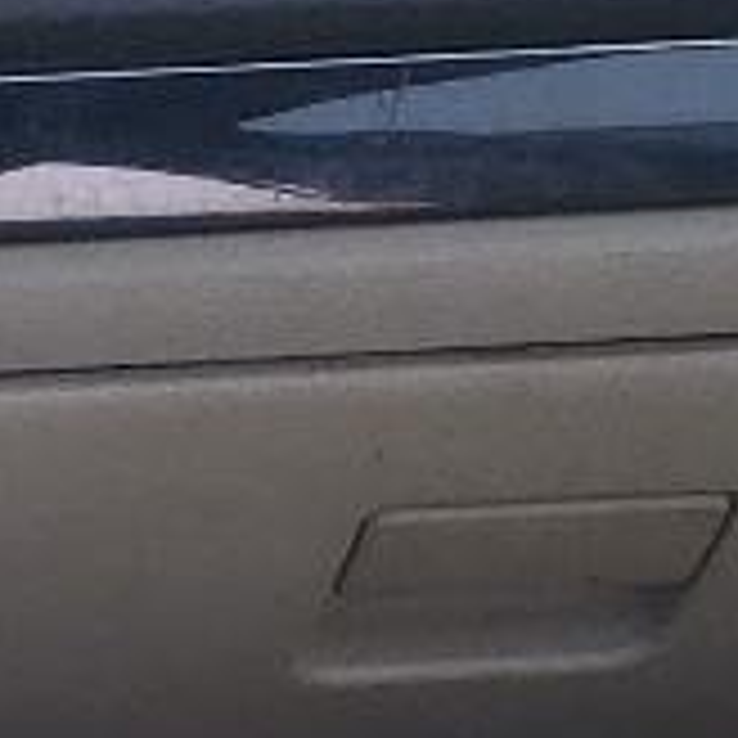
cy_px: 1548
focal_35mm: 224
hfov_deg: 7.3
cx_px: -1094
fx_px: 5403
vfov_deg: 7.5
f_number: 1.5
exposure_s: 1/123
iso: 50
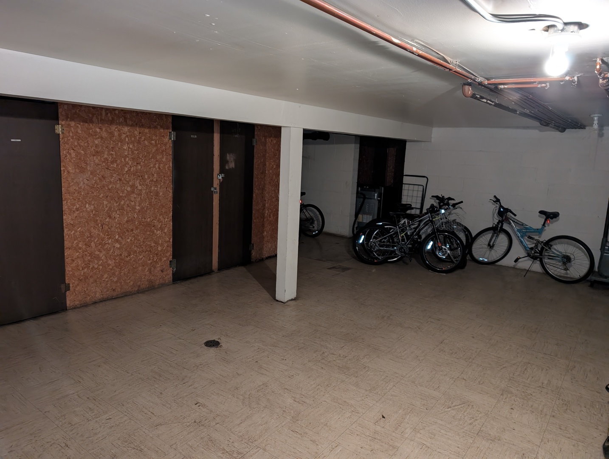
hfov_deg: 71.5
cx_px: 304
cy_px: 230
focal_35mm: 24
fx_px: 423
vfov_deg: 56.9
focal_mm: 6.9
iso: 216
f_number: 1.68
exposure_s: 1/30.3
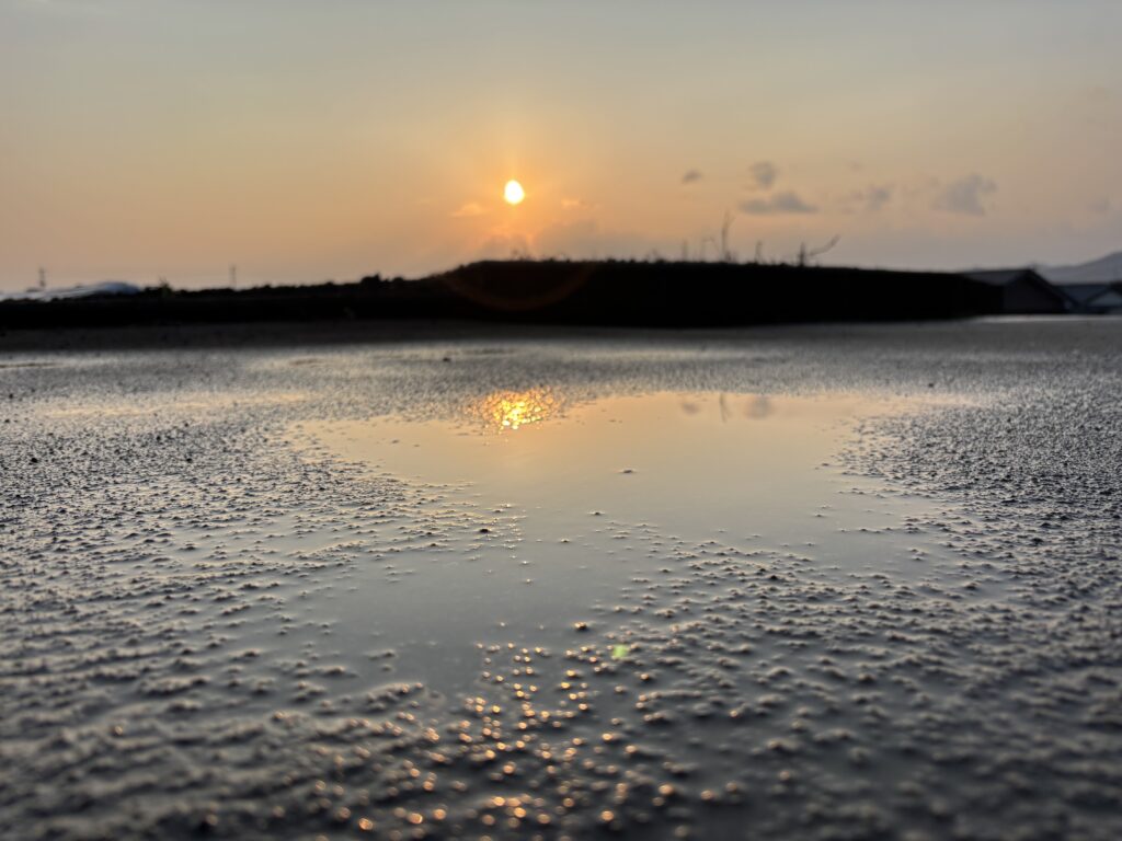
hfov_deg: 67.3
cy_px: 420
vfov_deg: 53.1
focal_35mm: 26
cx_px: 561
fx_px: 843
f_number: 1.6
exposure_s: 1/2398
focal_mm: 5.96
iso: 50
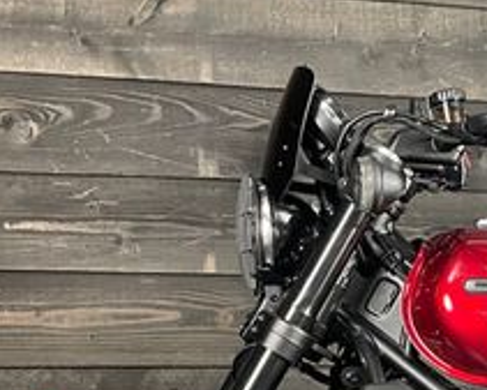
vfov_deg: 18.9
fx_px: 1110
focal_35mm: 77
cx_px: 510
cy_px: 457
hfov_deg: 23.5
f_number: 1.6
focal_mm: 4.2
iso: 500
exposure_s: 1/25
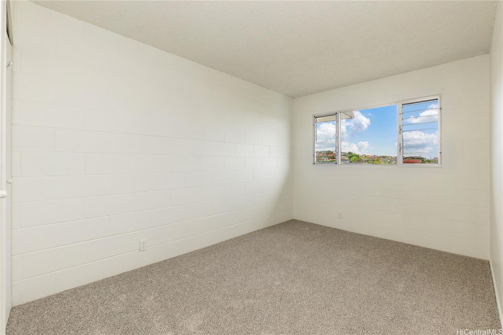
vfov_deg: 77.3
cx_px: 252
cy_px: 168
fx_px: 210
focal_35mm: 15
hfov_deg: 100.4
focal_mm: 10
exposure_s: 1/25
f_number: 8
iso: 250
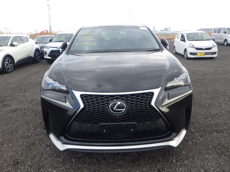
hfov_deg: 63.4
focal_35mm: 28
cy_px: 86
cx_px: 115
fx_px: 186
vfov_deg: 49.7
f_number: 4.2
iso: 125
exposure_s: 1/160
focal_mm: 5
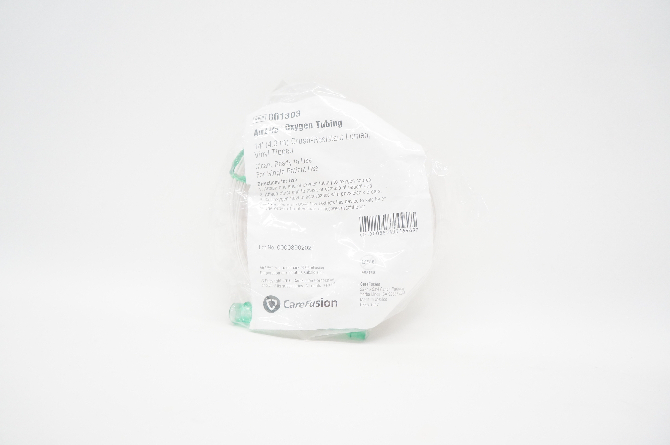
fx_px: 502
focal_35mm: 27
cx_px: 335
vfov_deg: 47.8
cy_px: 222
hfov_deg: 67.4
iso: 1600
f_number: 5
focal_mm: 18
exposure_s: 1/250
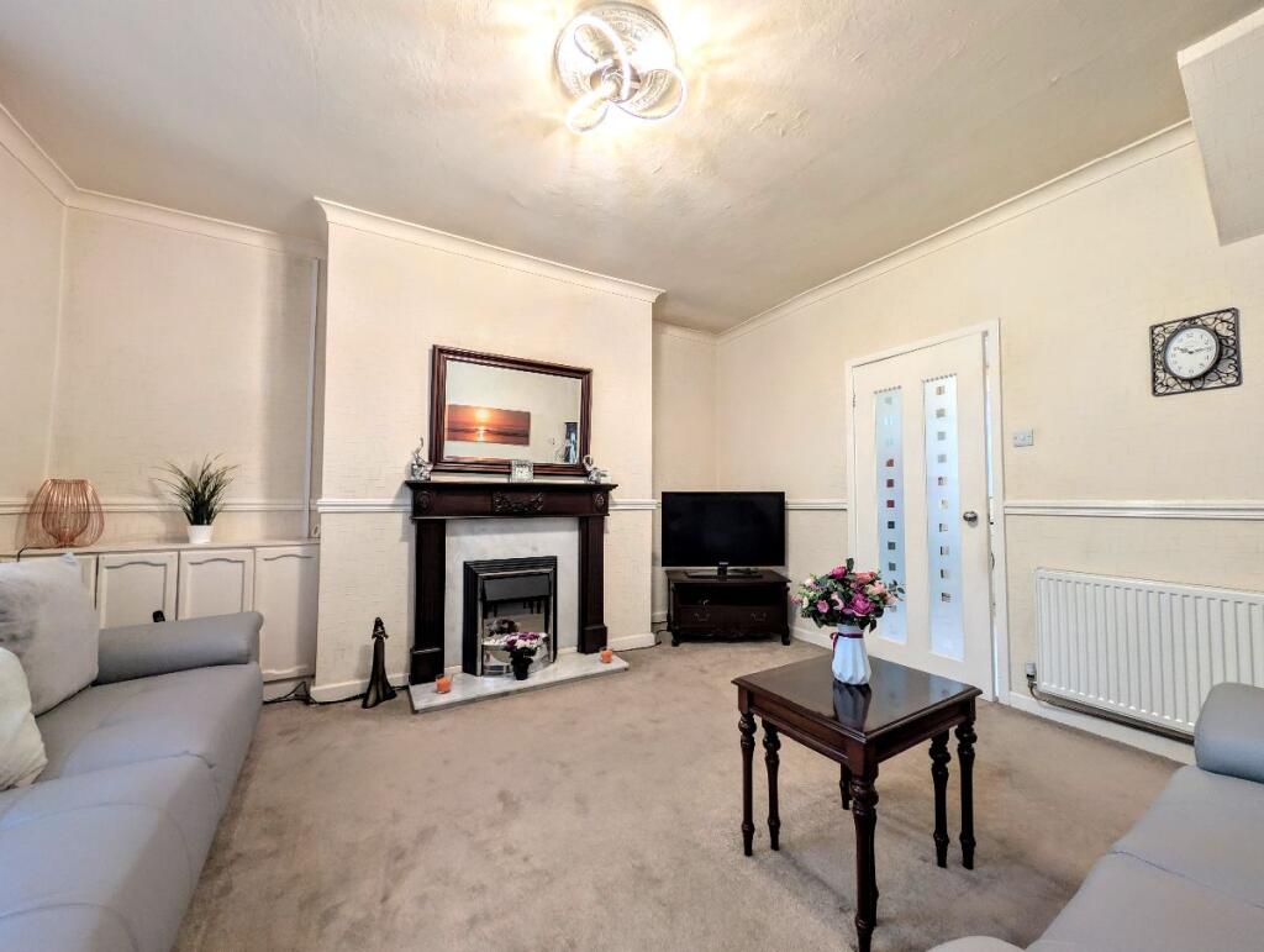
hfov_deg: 110.5
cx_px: 632
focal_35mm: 12
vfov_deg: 94.6
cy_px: 476
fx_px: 439
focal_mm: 2.02
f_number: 1.7
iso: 56
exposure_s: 1/29.3
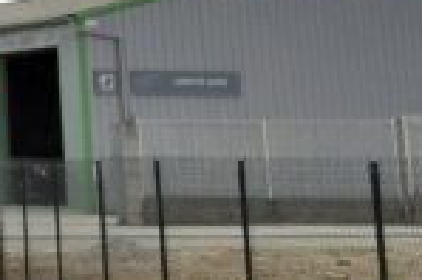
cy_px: -355
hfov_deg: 10.7
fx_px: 2061
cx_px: -416
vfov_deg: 7.4
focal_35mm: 176
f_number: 2.2
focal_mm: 4.15
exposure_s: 1/4950
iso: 32
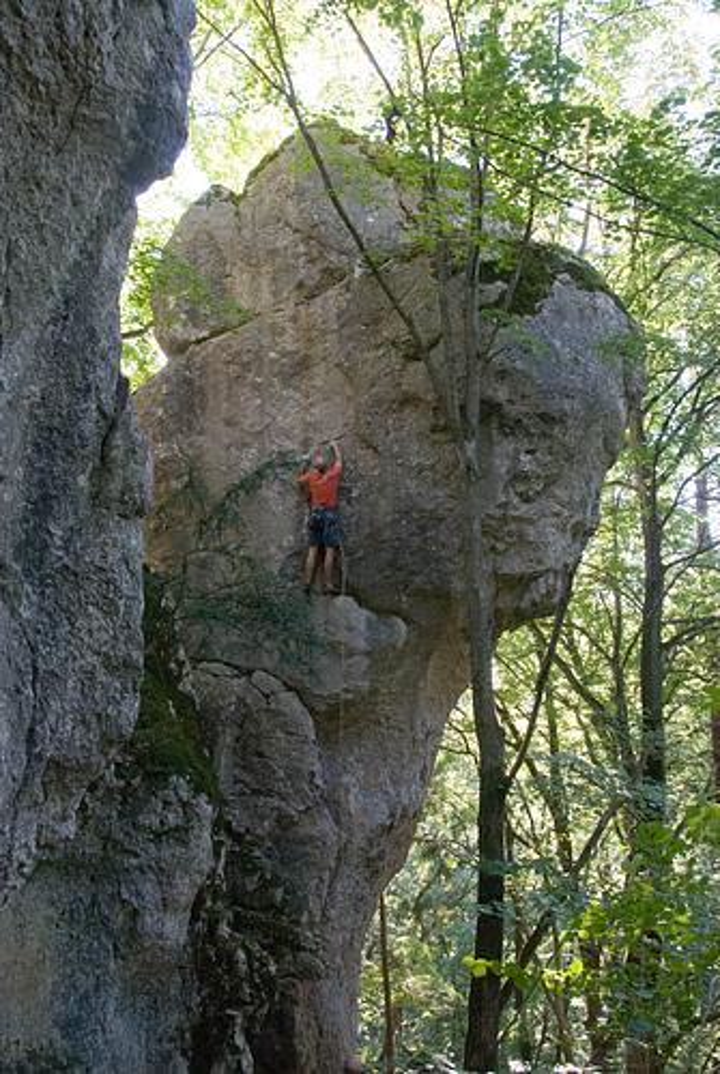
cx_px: 360
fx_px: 987
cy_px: 537
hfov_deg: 40.1
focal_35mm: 33
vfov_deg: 57.2
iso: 1100
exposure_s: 1/60
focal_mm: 22
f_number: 6.3
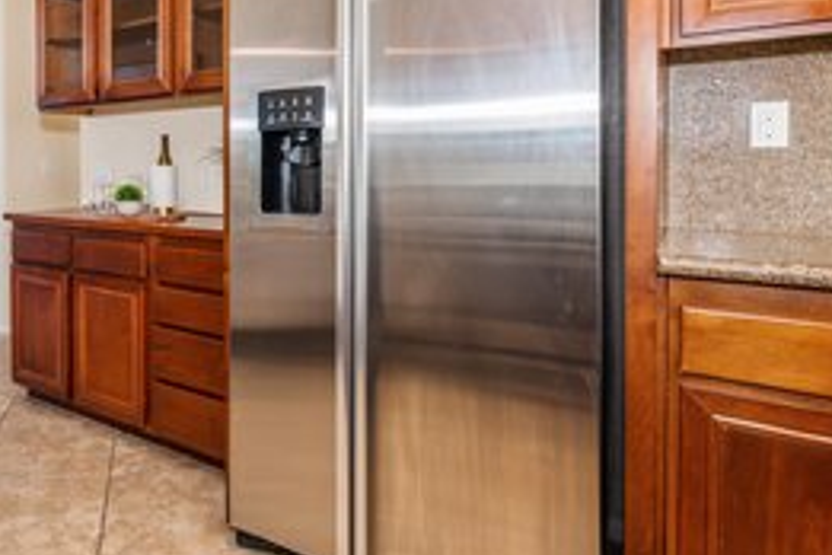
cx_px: 228
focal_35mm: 25
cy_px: 169
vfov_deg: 50.0
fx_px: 578
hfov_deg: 67.8
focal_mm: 10
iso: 200
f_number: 8
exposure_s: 1/40
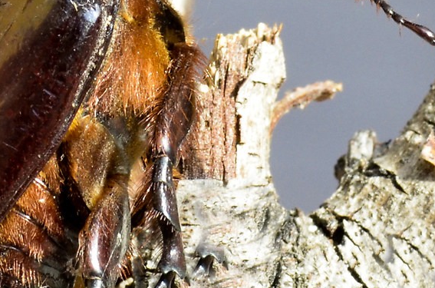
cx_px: 72
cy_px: 30
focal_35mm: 667
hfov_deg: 3.1
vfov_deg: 2.0
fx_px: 8041
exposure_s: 1/80
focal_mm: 105
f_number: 14
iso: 640
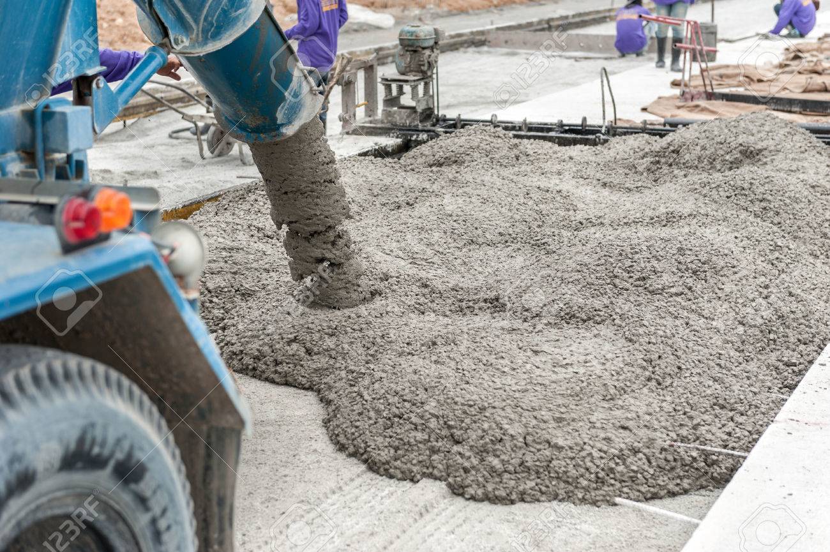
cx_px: 415
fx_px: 1613
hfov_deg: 28.9
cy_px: 276
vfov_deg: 19.4
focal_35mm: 70
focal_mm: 70
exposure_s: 1/2000
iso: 200
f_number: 3.5
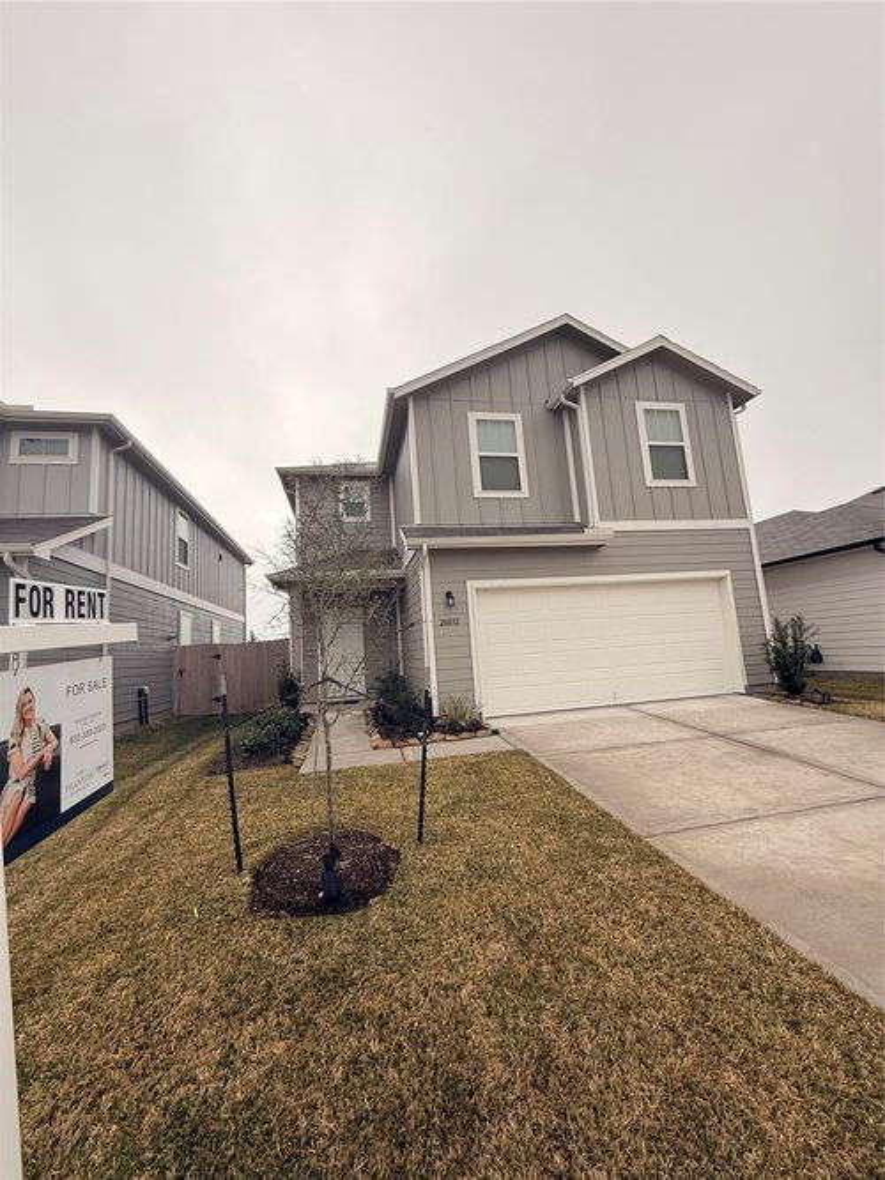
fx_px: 477
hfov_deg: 85.7
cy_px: 590
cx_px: 442
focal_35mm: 14
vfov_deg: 102.1
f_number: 2.2
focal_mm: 2.22
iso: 50
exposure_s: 1/564
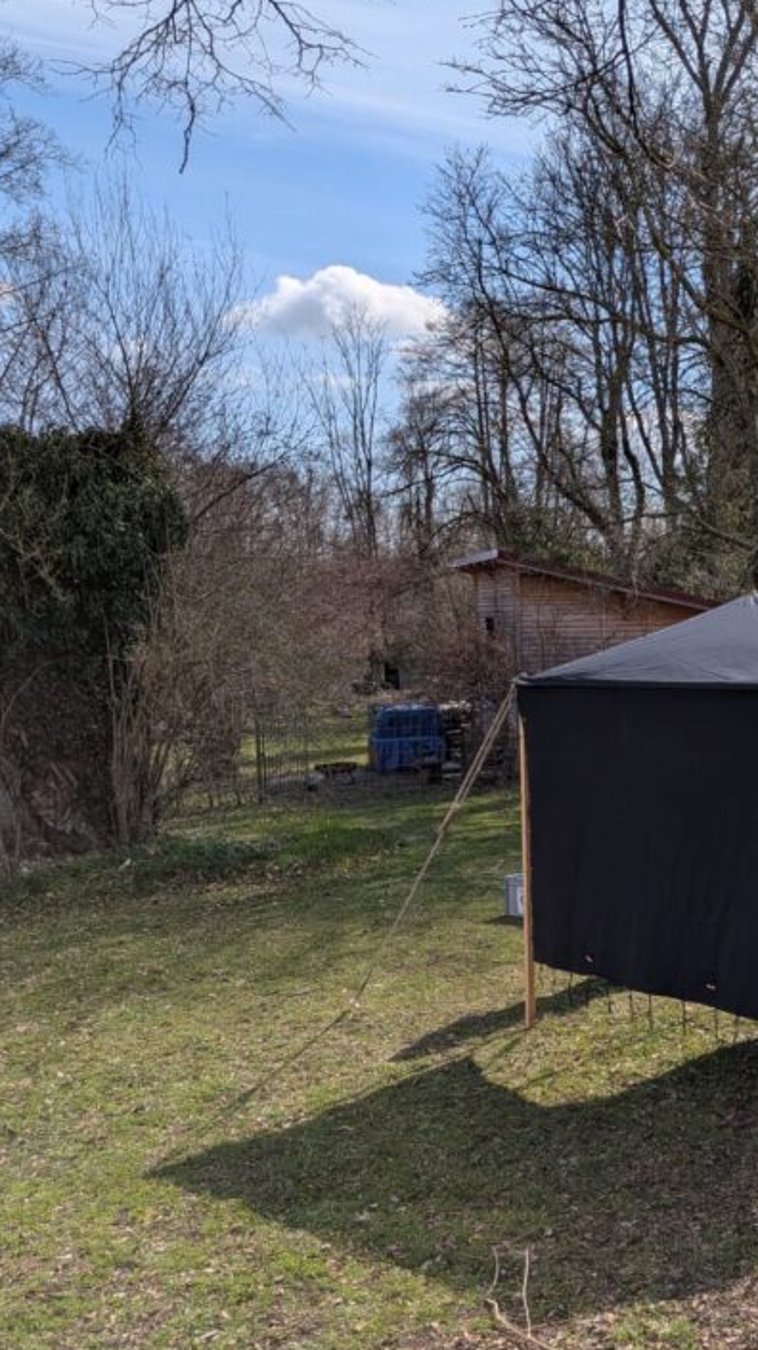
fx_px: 1359
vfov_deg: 52.8
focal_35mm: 38
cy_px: 666
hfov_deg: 29.2
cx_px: 748
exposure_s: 1/1976
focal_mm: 4.53
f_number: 1.7
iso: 27
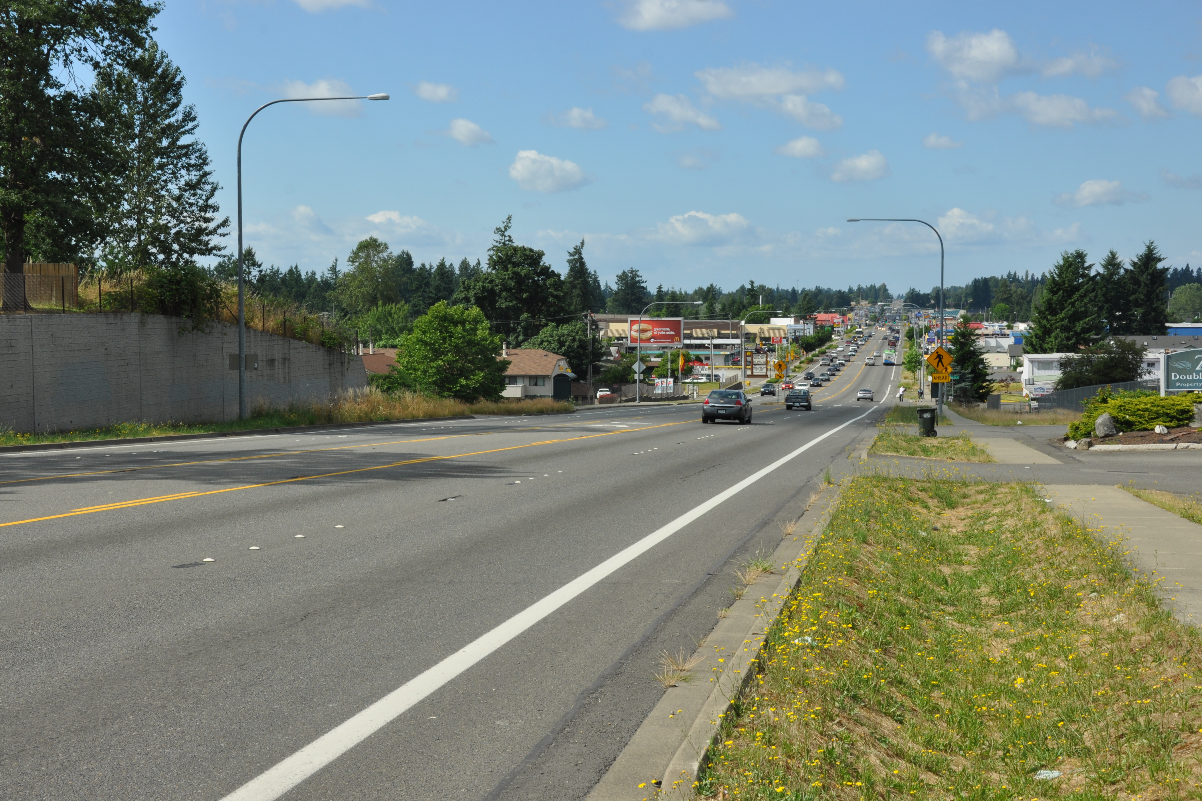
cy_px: 406
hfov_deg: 38.2
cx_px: 591
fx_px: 1736
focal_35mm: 52
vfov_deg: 26.0
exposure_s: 1/160
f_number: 13
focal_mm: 34
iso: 200
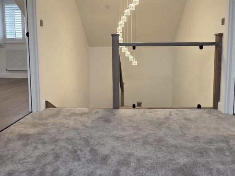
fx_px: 163
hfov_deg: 71.5
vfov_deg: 56.1
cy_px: 65
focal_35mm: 24
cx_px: 124
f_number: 1.9
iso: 125
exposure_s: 1/100
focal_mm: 2.2
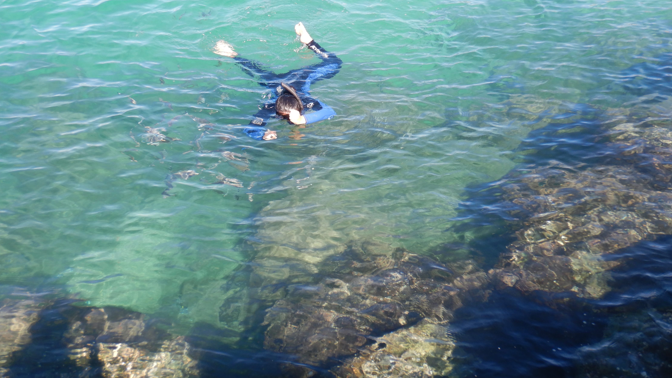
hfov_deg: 45.5
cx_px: 341
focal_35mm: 45
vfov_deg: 26.4
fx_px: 802
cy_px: 122
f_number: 4.2
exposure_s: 1/200
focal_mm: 7.2
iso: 125
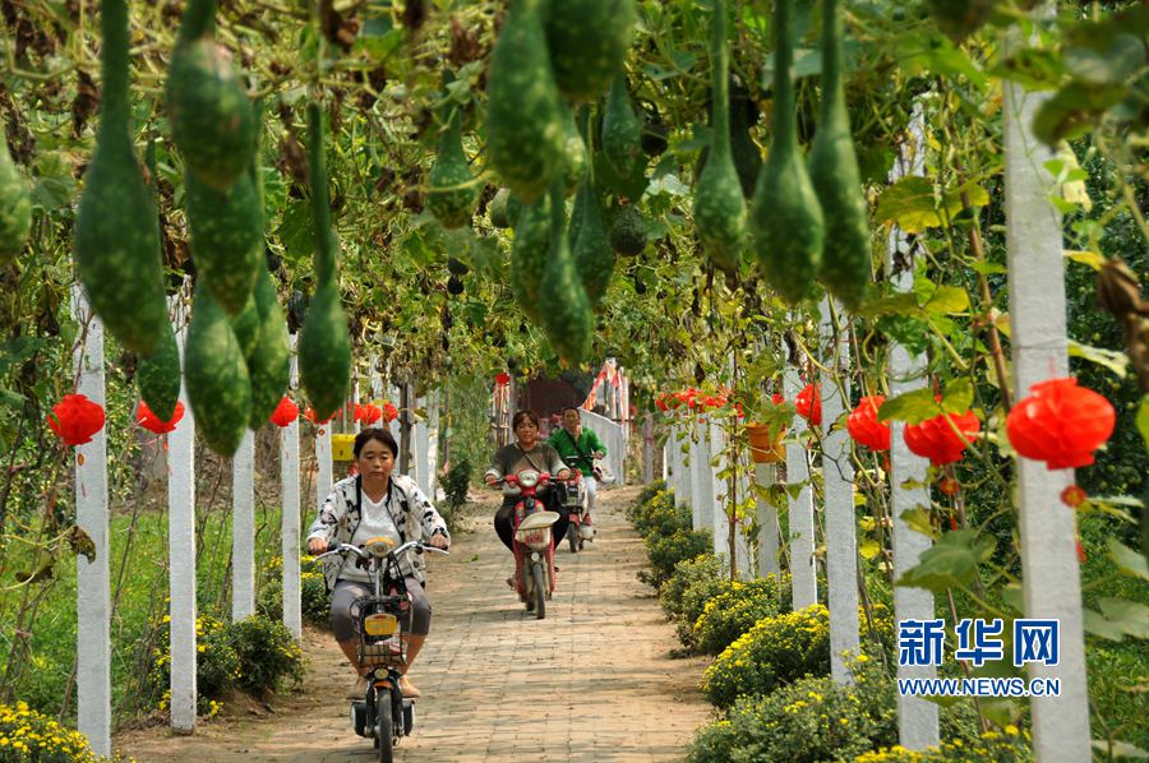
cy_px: 382
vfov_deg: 12.2
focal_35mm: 112
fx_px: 3587
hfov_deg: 18.2
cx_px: 574
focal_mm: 75
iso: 250
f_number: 5
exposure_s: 1/500
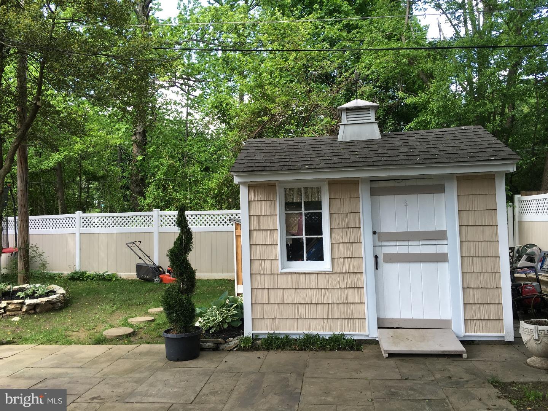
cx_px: 274
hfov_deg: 61.7
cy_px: 206
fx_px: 459
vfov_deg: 48.2
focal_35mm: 29
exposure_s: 1/131
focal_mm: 4.15
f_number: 2.2
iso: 25
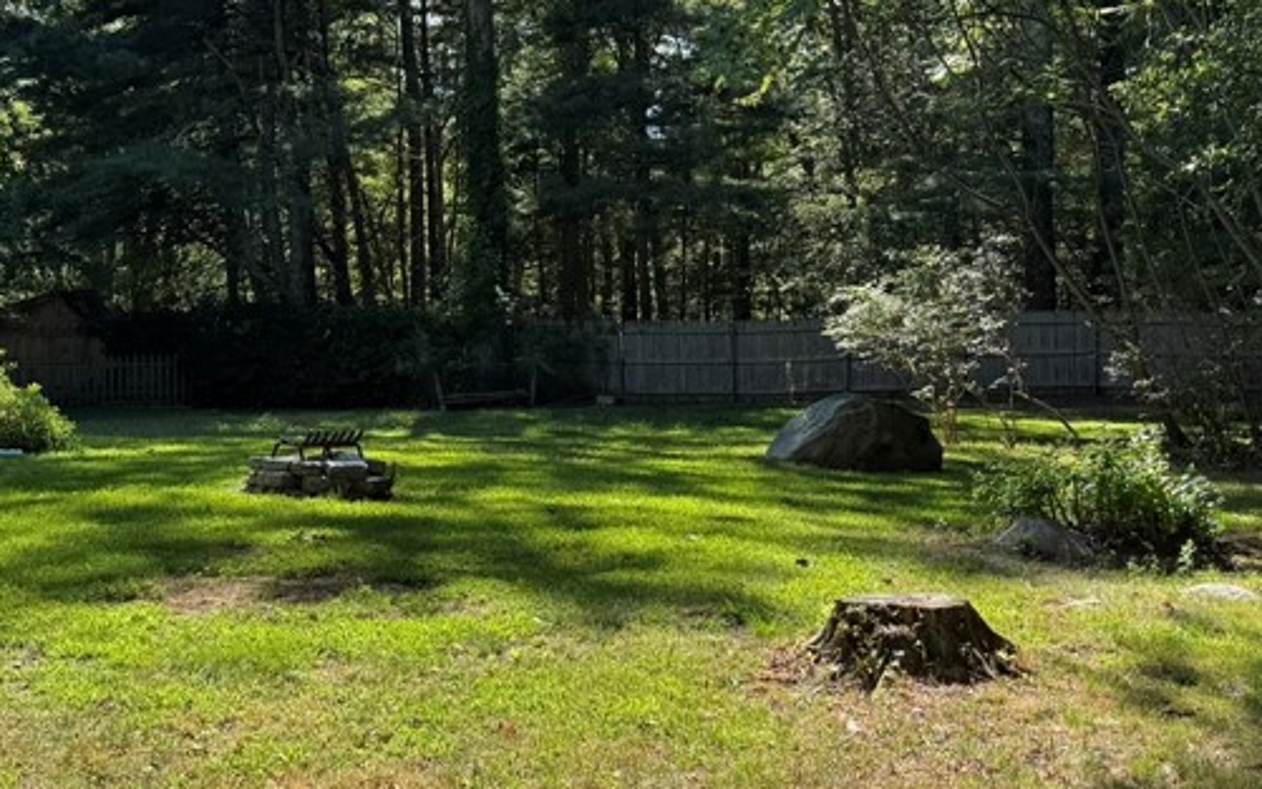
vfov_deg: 24.8
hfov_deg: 38.8
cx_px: 554
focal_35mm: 52
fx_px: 1788
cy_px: 338
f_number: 1.78
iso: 80
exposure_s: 1/1094
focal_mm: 6.76
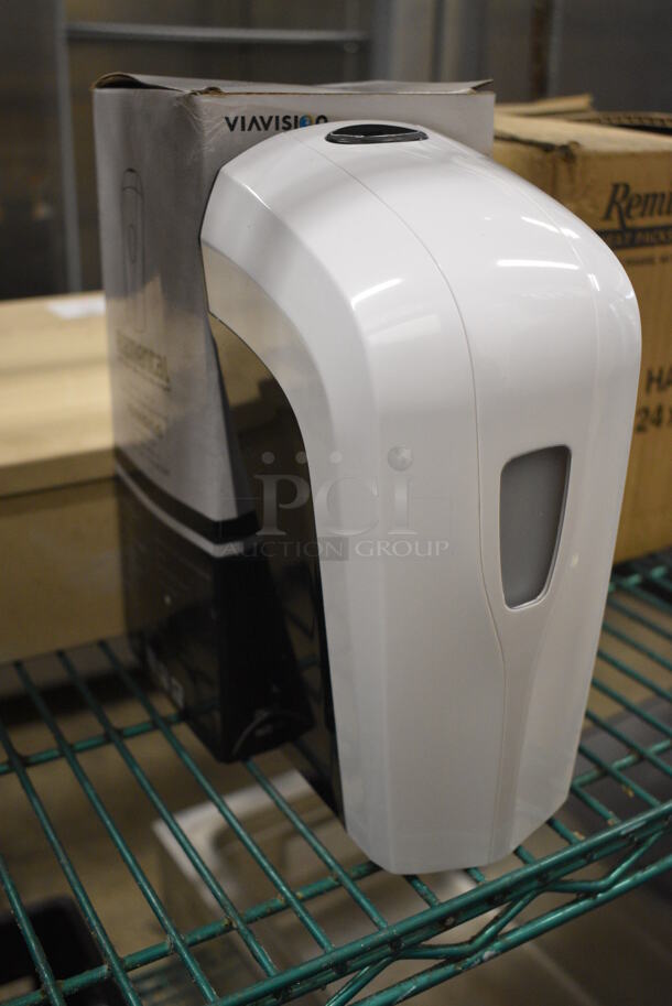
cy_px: 503
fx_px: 1048
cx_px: 336
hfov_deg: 35.5
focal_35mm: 38
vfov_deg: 51.3
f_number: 4
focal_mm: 25
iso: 2000
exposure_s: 1/125
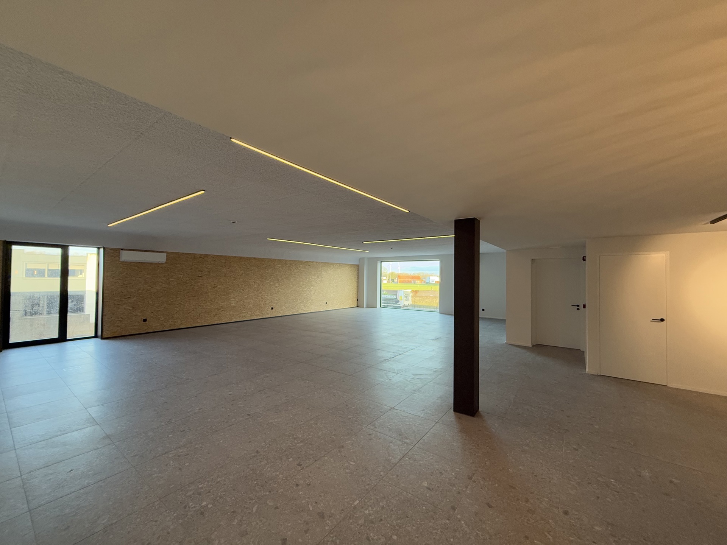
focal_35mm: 14
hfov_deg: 102.1
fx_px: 294
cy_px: 272
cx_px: 364
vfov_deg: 85.7
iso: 320
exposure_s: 1/100
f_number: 2.2
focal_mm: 2.22
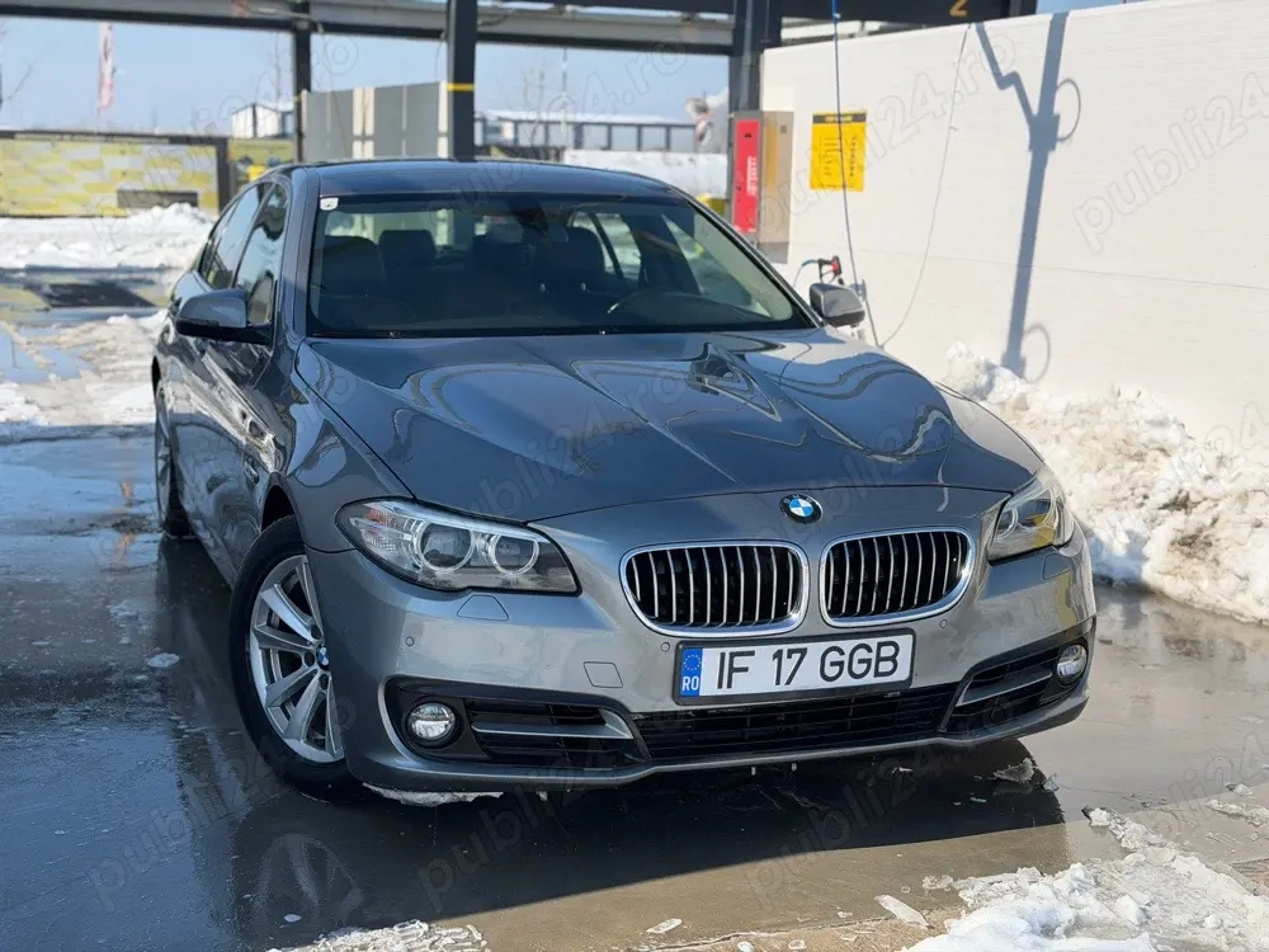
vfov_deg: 30.3
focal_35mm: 48
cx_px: 634
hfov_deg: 39.7
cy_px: 476
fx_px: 1760
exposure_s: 1/6024
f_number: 1.78
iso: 64
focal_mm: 6.76
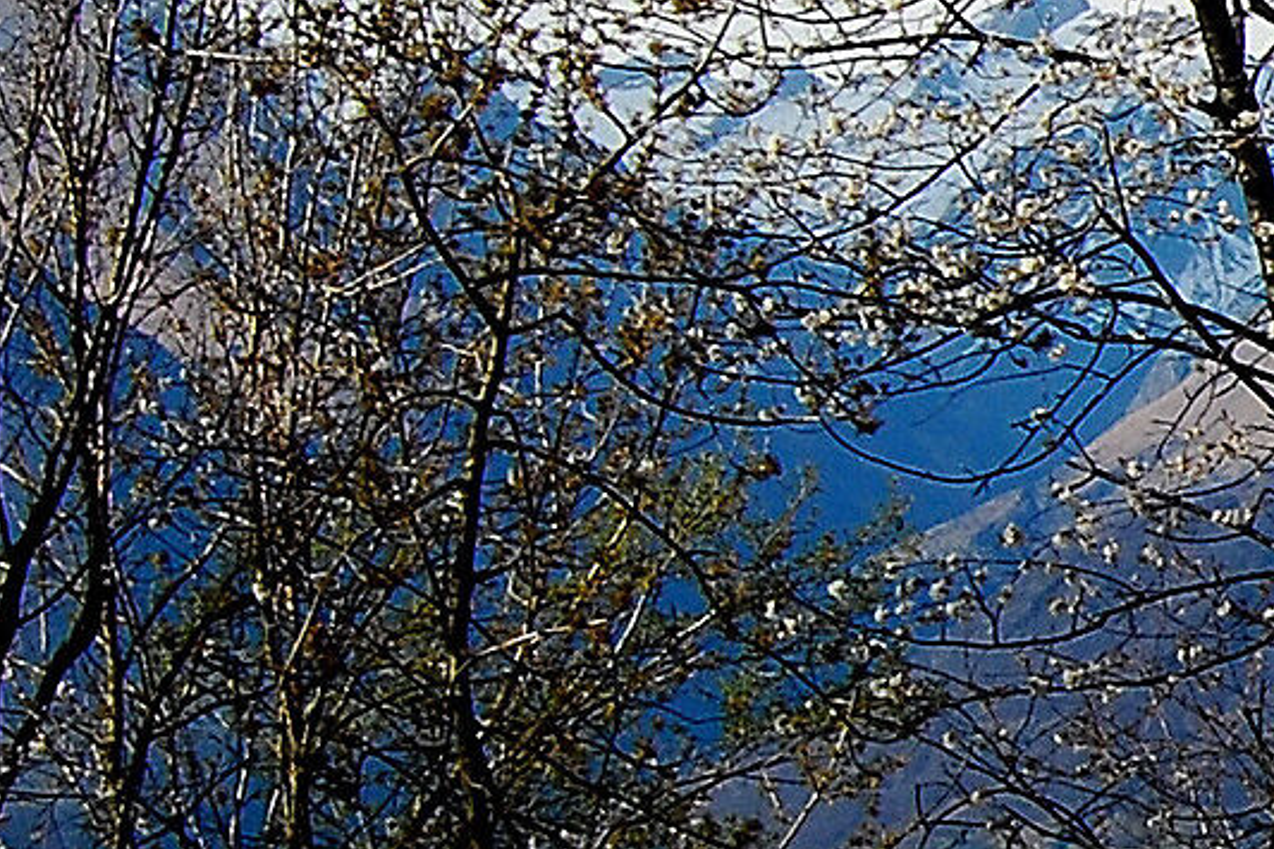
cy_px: 464
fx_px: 6686
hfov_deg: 9.9
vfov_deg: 7.3
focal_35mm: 189
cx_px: 2708
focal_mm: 28
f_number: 20
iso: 400
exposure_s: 1/80
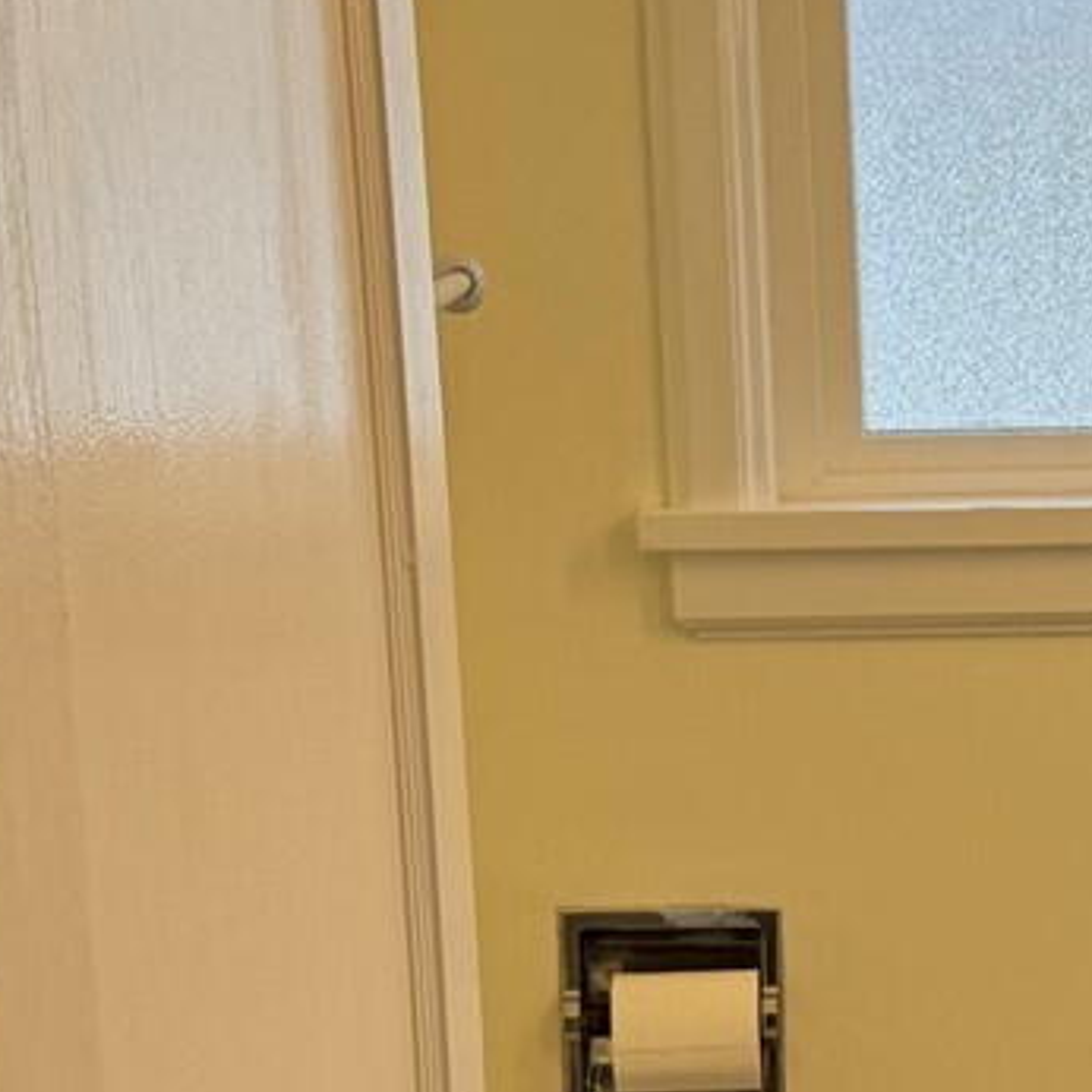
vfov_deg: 17.6
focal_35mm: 98
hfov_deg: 17.1
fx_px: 3498
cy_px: 865
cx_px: 1215
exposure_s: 1/425
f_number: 1.78
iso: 80
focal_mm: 6.76
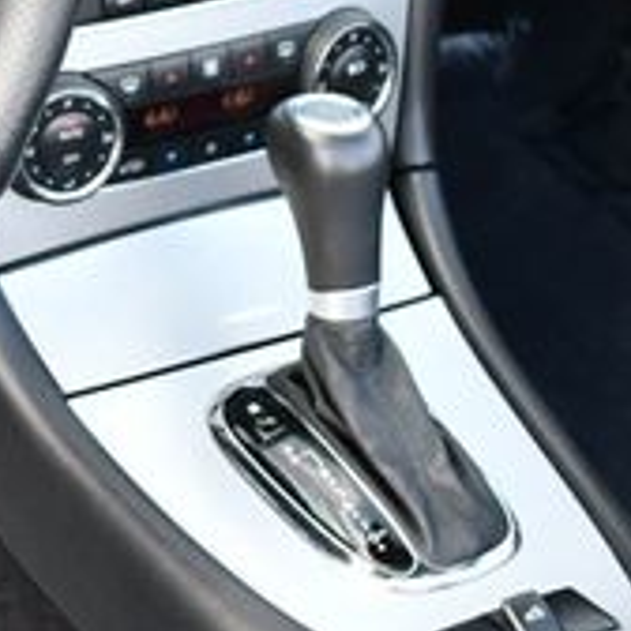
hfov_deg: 11.6
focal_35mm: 143
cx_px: -353
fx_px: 2949
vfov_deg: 12.0
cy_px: -86
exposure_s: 1/250
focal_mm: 22
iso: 800
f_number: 3.8
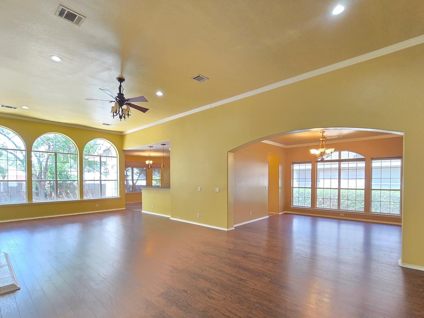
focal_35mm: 16
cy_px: 187
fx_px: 196
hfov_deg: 94.4
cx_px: 202
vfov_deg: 77.4
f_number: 2.2
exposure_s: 1/60
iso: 320
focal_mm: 2.2
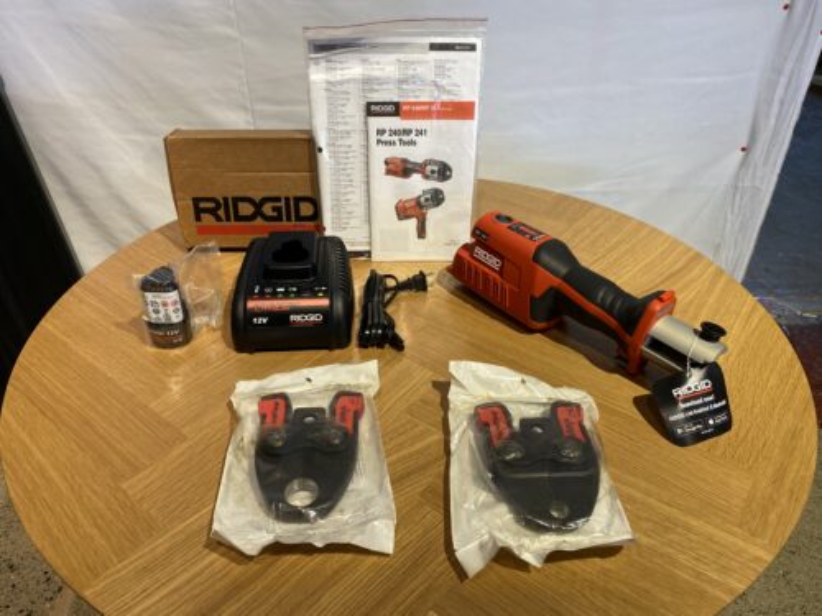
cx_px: 411
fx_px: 617
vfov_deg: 53.1
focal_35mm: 26
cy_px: 308
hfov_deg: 67.3
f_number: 1.8
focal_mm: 4.25
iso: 100
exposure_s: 1/120
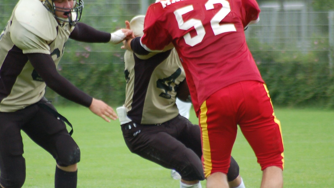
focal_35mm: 655
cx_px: 154
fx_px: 5801
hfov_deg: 3.3
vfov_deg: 1.9
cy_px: 101
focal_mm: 300
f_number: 5.6
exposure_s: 1/500
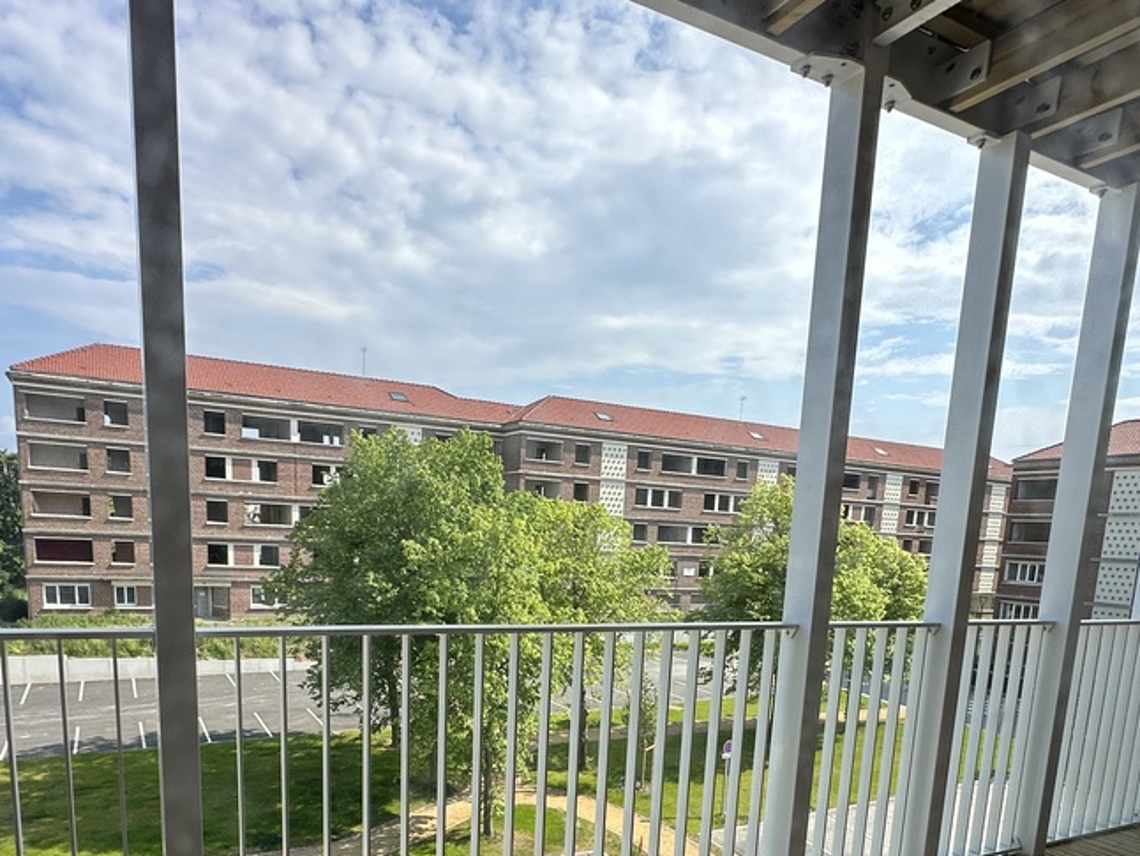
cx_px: 566
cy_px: 692
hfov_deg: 67.3
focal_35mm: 26
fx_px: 857
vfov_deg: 49.8
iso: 40
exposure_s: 1/972
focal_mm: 2.22
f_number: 2.2
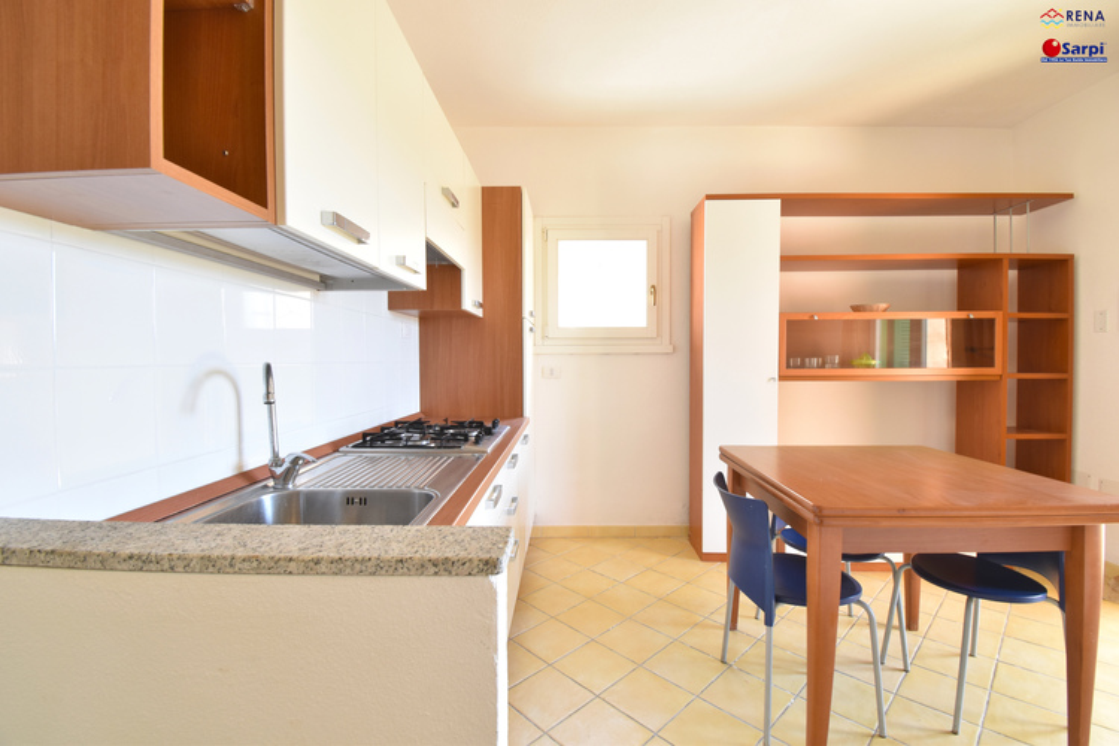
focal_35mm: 15
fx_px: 466
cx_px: 560
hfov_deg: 100.4
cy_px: 373
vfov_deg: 77.3
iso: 400
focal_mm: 10
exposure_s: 1/5
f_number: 11
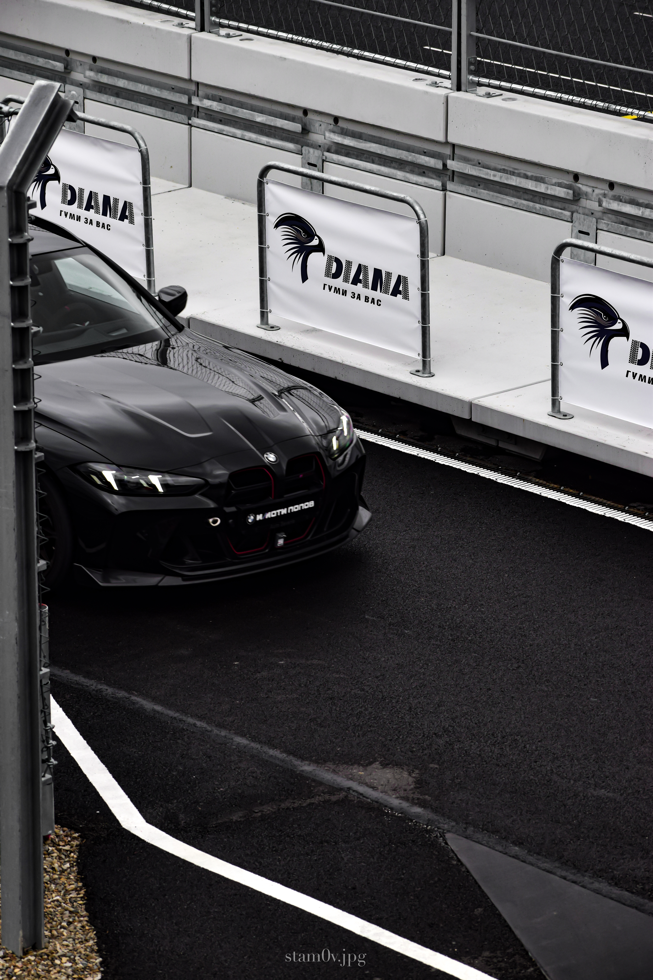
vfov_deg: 12.5
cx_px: 326
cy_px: 490
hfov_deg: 8.3
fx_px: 4489
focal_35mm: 165
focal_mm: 110
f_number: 6.3
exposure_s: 1/640
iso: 400
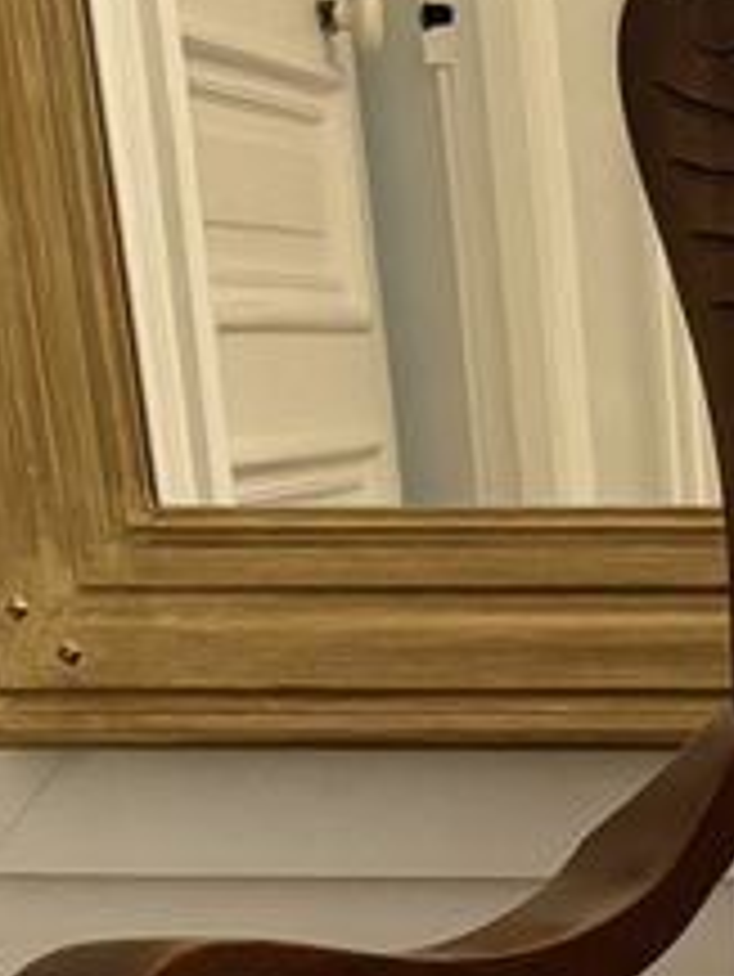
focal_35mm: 120
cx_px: 1572
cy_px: 1426
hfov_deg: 11.0
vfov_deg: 15.3
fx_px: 3389
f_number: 1.6
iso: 640
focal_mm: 5.96
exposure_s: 1/33
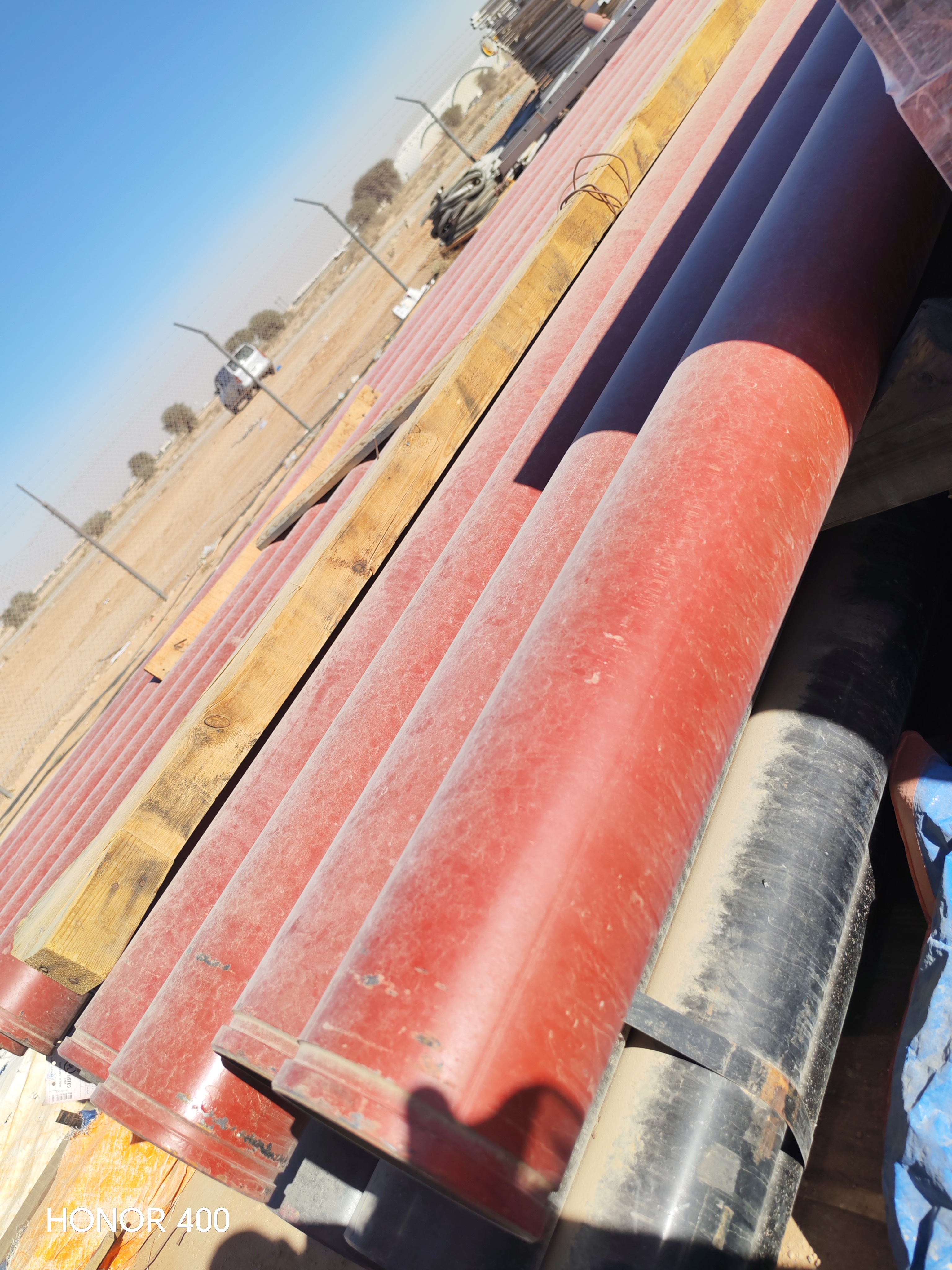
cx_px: 476
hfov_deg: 51.4
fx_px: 990
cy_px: 635
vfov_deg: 65.3
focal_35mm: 27
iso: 50
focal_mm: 6.12
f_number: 1.9
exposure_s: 1/950
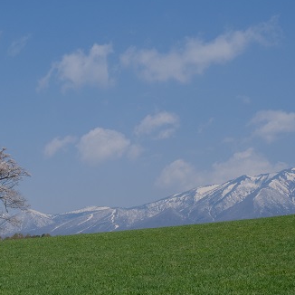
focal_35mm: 65
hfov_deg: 26.3
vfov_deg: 26.5
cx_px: 93
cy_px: 137
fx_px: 627
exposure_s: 1/500
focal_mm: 26
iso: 320
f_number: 13
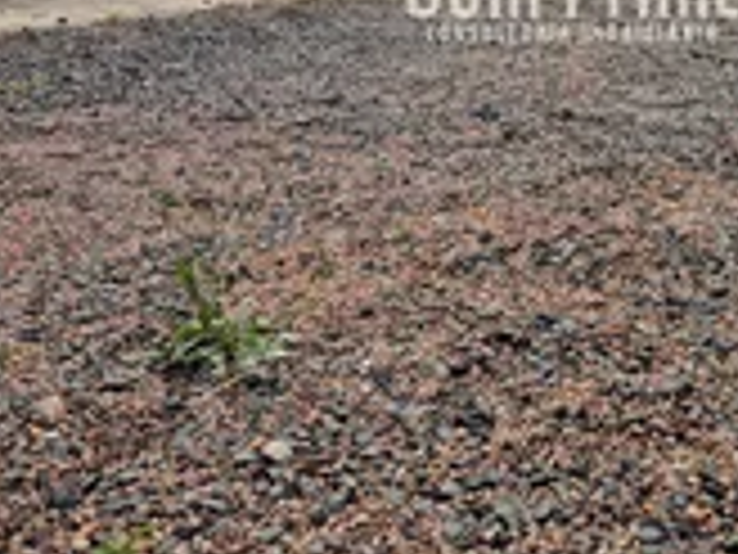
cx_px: 576
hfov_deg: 34.6
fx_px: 1151
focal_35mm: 54
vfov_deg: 24.9
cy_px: -79
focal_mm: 5.4
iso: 25
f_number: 1.8
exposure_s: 1/3776
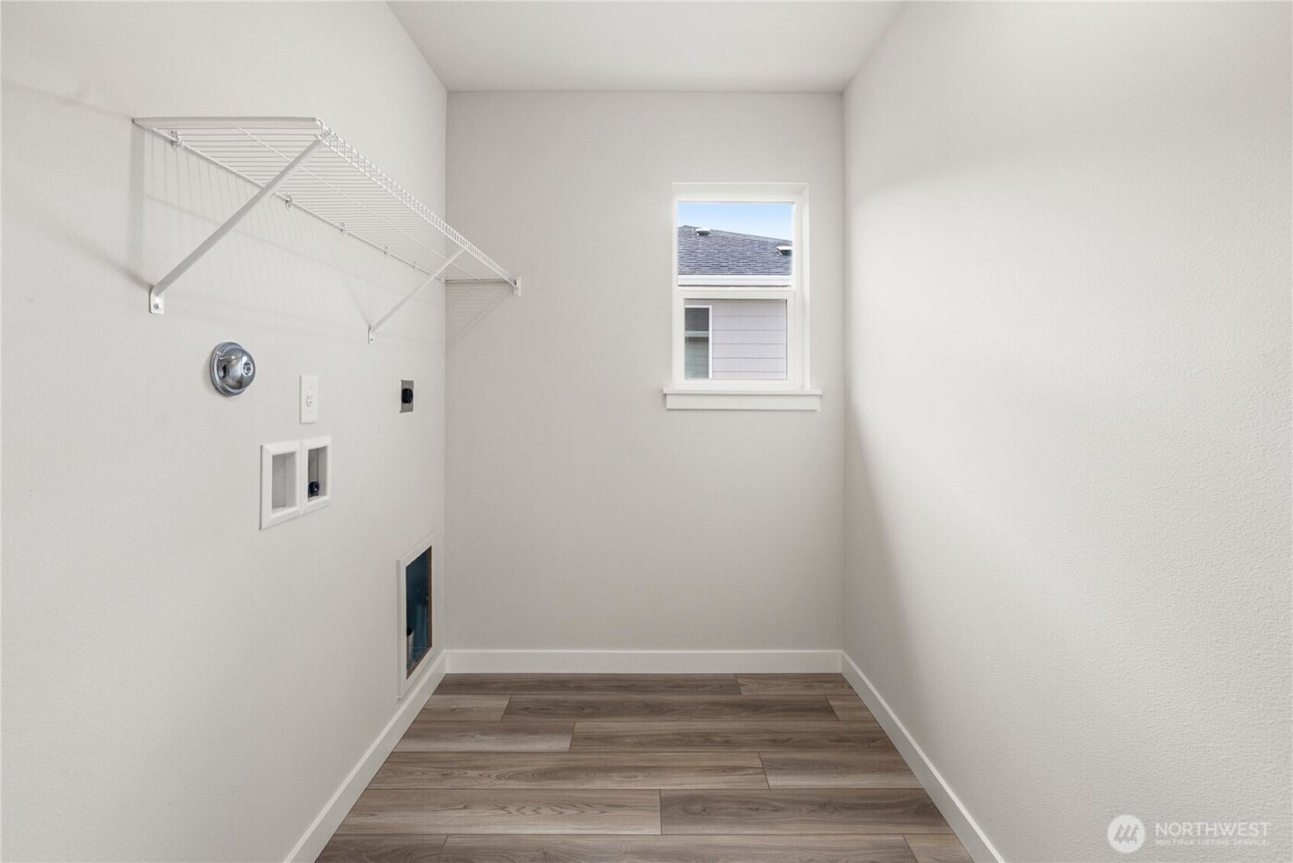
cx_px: 646
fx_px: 539
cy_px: 432
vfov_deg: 77.4
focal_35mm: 15
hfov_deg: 100.4
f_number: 7.1
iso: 80
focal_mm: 15
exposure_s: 1/125
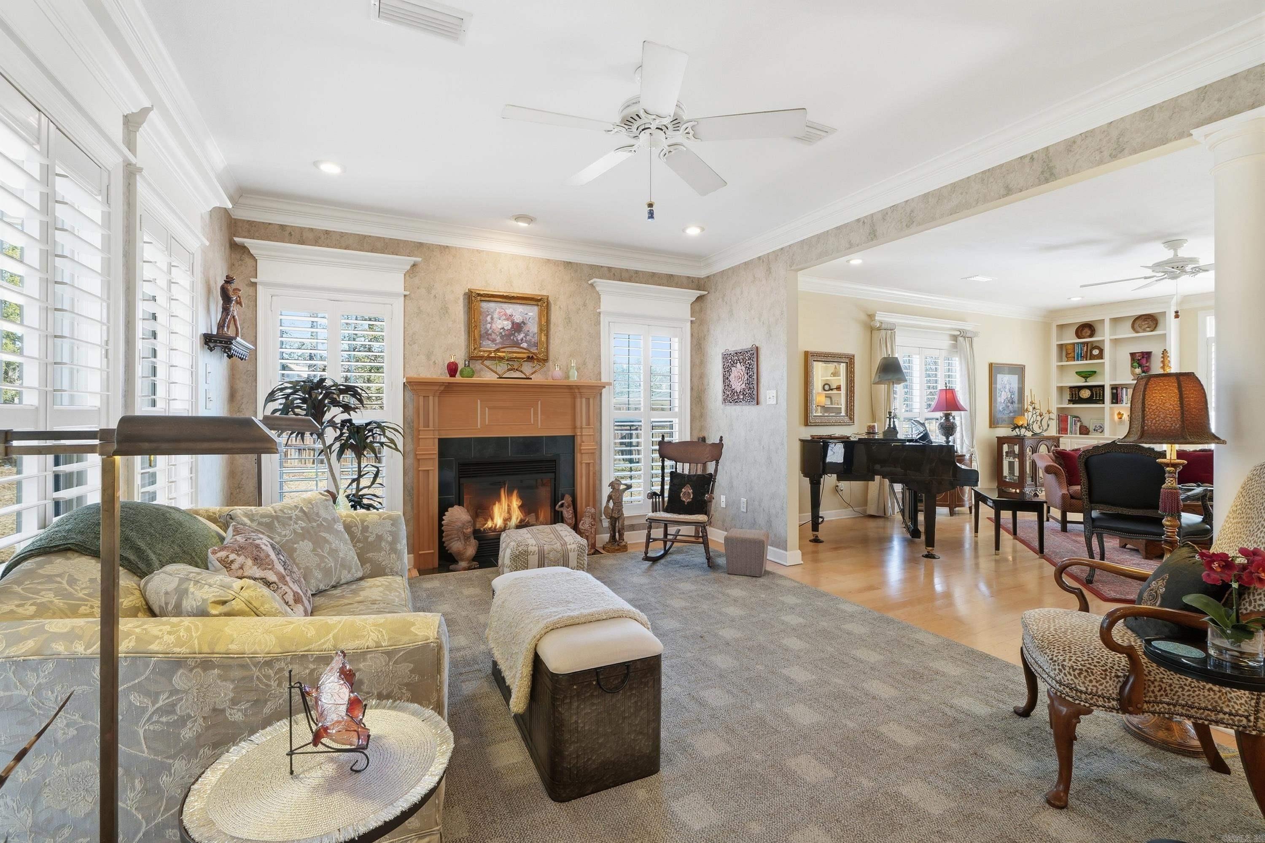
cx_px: 632
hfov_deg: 100.4
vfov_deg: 77.3
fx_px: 527
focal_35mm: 15
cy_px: 422
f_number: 9
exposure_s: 1/50
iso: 250
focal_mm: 10
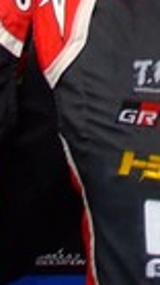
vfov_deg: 9.4
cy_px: 18
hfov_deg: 5.3
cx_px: 258
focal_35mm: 228
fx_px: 1723
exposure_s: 1/125
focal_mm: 28
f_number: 3.5
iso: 400
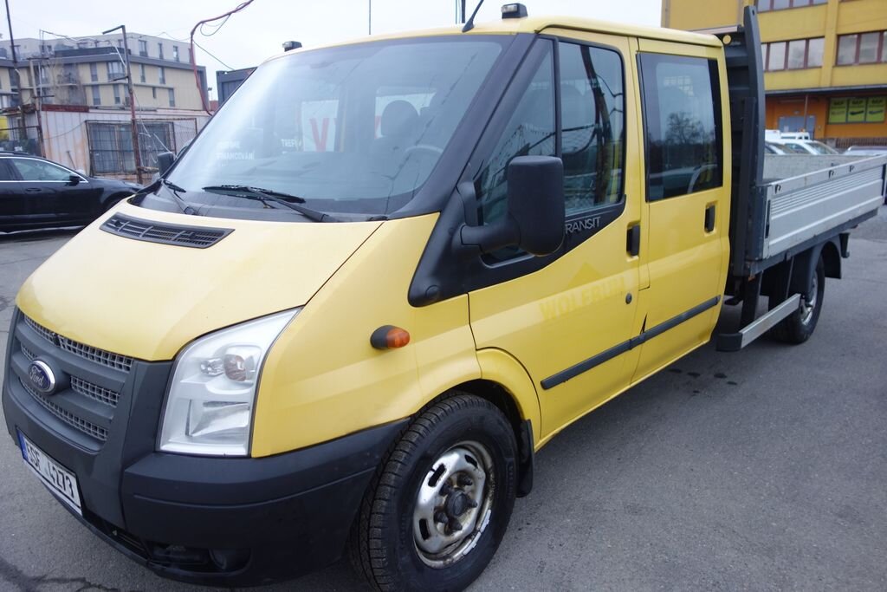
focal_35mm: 28
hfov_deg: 65.5
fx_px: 690
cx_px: 444
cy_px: 296
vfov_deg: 46.4
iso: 125
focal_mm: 10.4
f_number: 1.8
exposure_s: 1/60
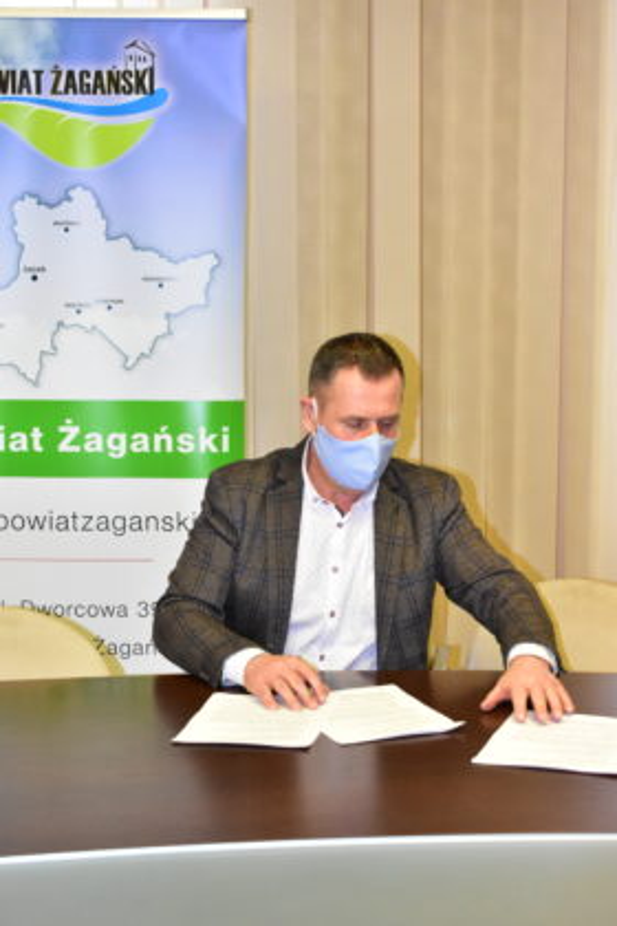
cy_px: 463
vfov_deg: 33.4
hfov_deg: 22.6
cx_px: 308
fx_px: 1542
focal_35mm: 60
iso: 6400
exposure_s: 1/200
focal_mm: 40
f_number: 6.3
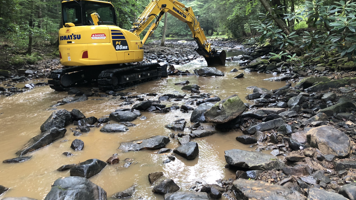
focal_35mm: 31
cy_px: 78
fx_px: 293
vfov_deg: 37.6
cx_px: 179
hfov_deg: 62.6
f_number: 1.8
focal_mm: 4
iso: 40
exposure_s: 1/24
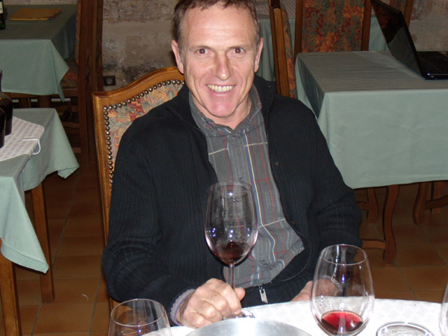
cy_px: 168
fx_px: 751
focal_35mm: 58
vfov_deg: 25.2
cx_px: 224
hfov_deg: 33.2
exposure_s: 1/30
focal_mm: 10.4
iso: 250
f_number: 4
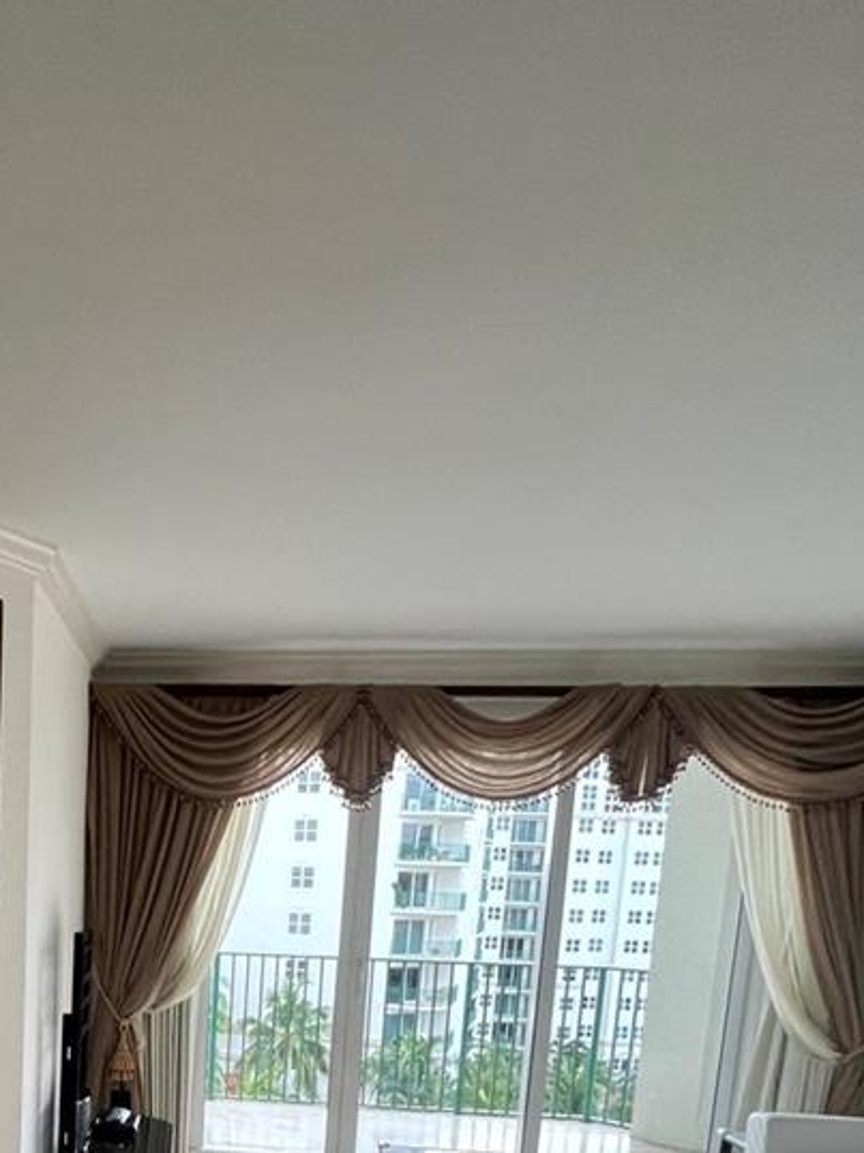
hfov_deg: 43.5
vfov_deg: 54.0
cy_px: 1035
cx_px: 68
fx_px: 966
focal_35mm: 29
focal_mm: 1.57
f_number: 1.8
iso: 125
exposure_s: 1/120
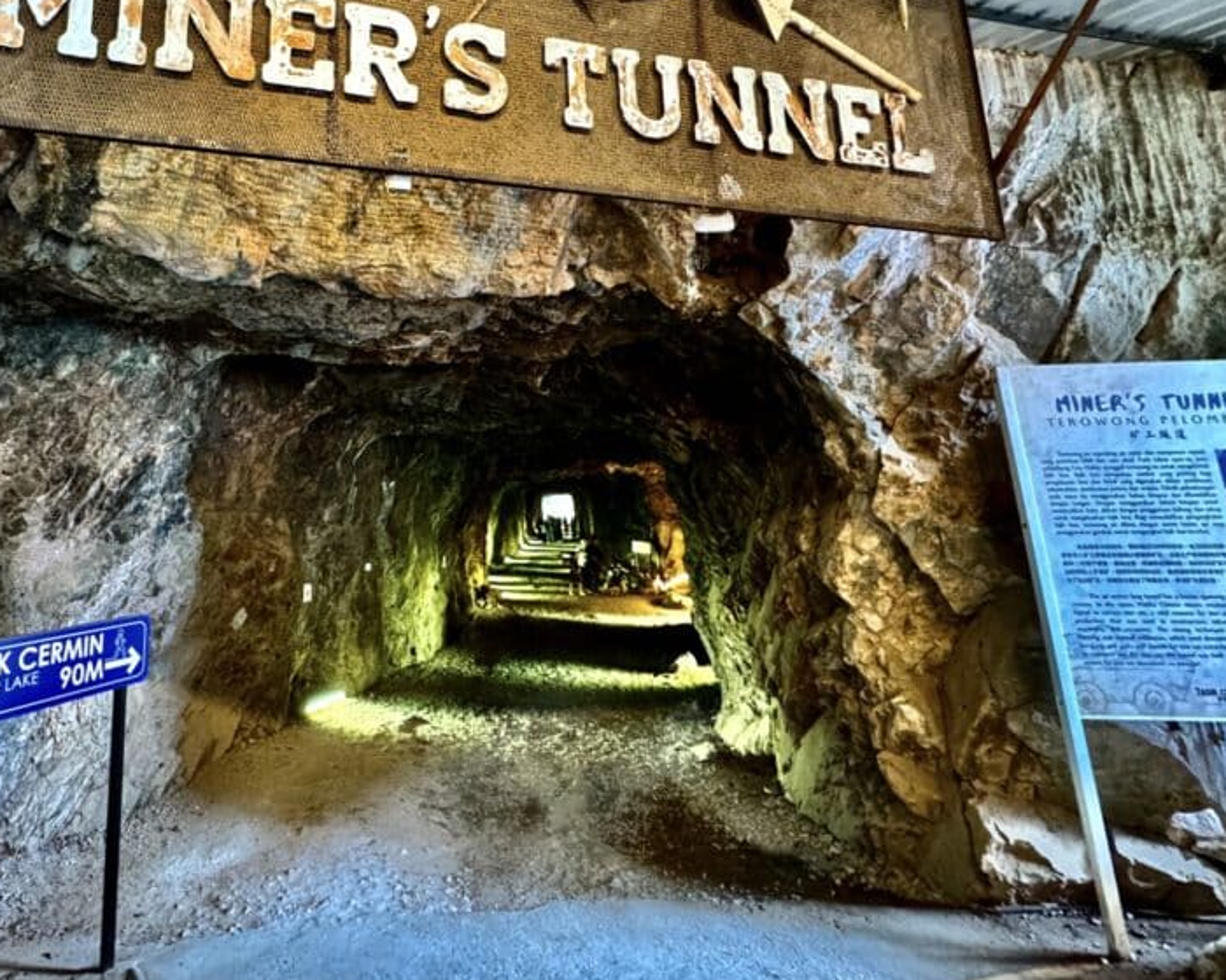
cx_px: 373
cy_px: 355
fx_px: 726
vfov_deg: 66.8
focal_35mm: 20
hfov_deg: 76.8
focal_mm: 2.22
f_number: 2.2
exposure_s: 1/50
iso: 1000
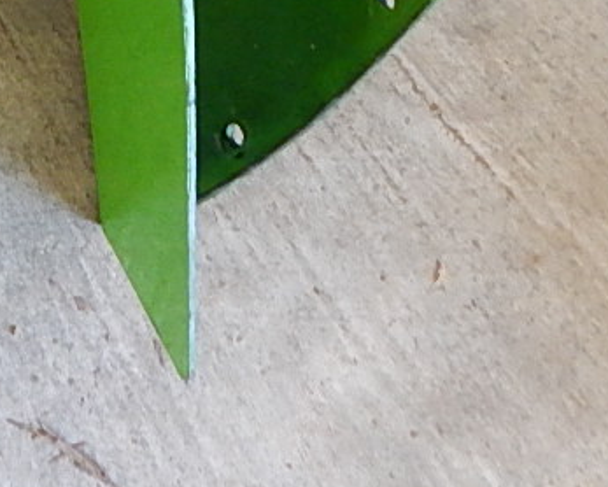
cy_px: -489
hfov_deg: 16.5
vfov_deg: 13.4
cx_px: -461
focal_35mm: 99
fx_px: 1782
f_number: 3
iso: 200
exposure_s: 1/30
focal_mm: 4
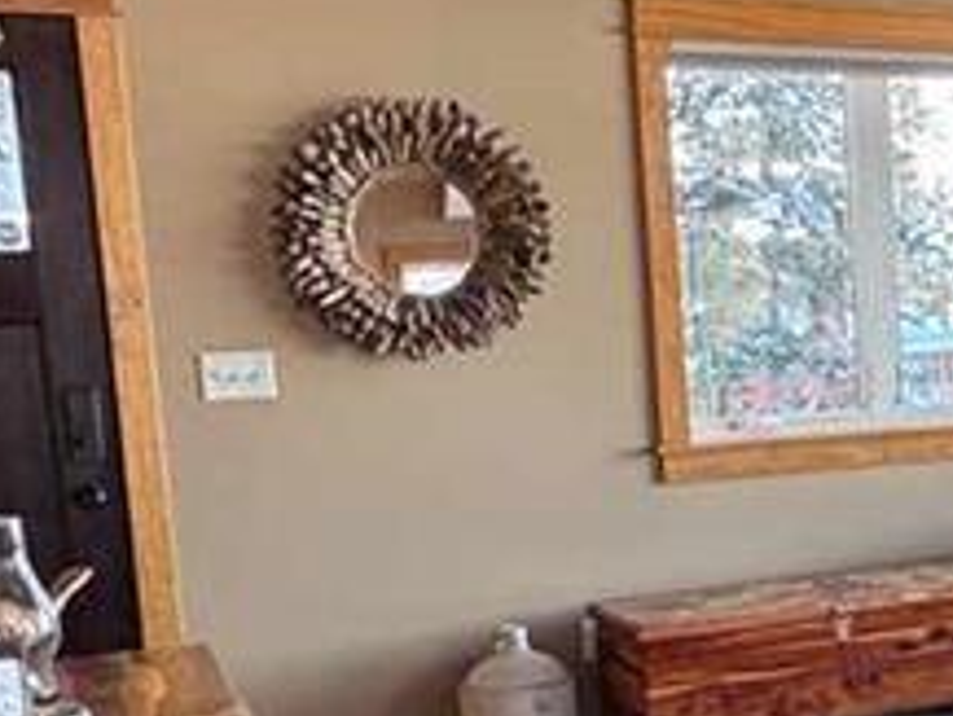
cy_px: 510
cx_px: 1164
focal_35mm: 66
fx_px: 1818
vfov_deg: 22.1
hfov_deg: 26.0
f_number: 2.2
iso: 100
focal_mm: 2.22
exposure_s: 1/63
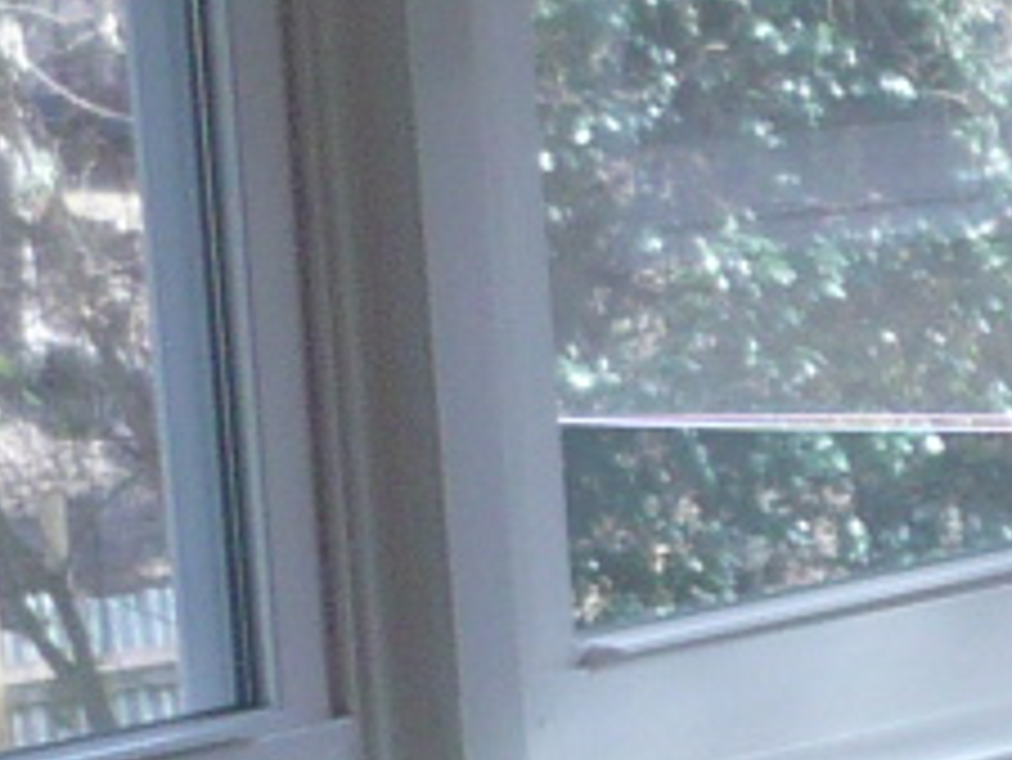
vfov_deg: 6.0
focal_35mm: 249
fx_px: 7283
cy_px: 549
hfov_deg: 7.4
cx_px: 2550
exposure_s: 1/40
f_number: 2.8
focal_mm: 5.8
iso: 100
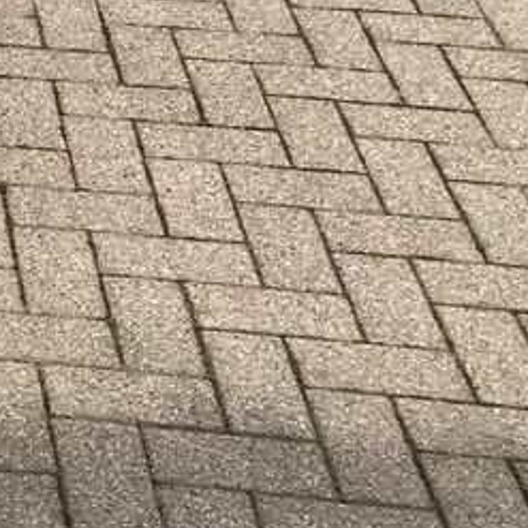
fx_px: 1916
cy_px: 94
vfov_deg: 15.6
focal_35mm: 111
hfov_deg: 13.5
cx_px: -515
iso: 25
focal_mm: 3.3
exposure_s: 1/858
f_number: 2.4
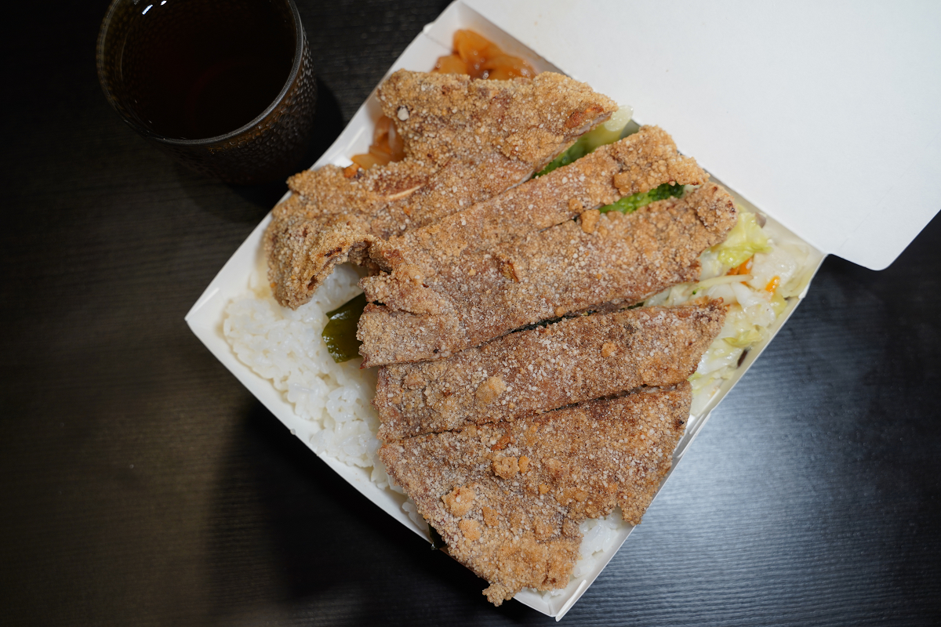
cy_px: 314
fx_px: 967
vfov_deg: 35.9
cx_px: 470
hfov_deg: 51.9
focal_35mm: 37
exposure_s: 1/60
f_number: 4
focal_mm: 37
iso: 200
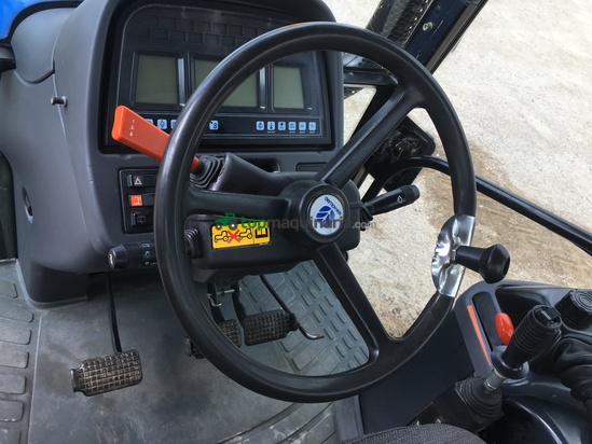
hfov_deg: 61.6
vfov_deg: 48.2
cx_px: 296
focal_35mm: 29
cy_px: 222
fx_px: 496
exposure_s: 1/255
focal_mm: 4.15
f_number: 2.2
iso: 25
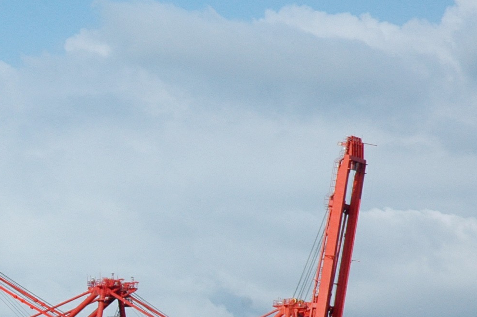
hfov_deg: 7.9
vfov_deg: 5.4
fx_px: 3376
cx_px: -221
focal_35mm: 255
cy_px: 317
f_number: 11
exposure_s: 1/400
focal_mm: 56
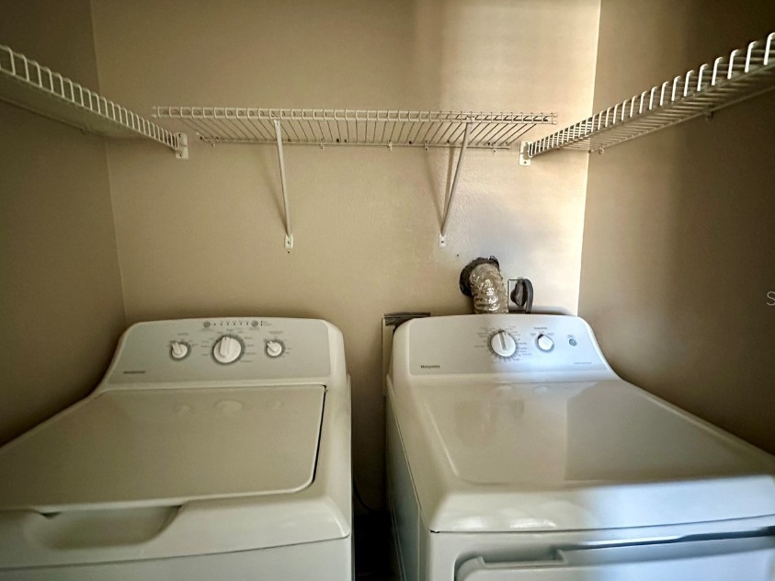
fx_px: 381
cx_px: 382
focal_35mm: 17
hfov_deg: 91.0
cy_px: 298
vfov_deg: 74.7
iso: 1250
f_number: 2.2
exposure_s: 1/40
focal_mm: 2.22
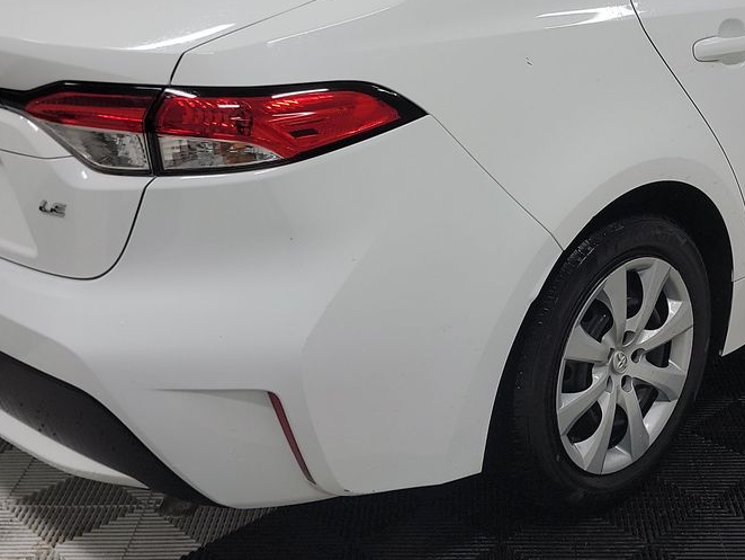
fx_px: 1249
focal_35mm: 58
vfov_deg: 25.0
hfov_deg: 33.0
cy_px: 155
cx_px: 488
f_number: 1.8
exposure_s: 1/129
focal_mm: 6.7
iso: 50
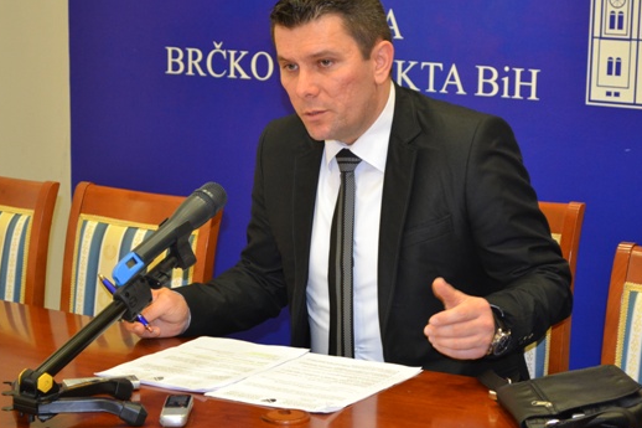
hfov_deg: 22.9
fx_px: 1587
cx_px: 338
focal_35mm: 89
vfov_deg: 15.3
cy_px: 203
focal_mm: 48
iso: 1600
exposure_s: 1/60
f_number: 5.6
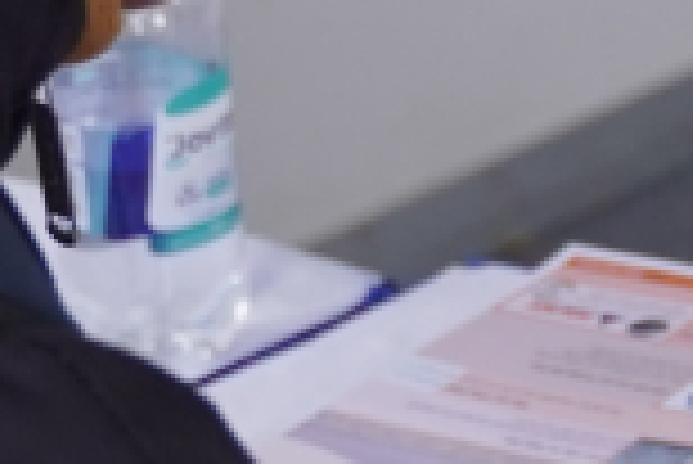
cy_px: 29
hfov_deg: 7.3
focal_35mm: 279
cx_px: 1004
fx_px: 5376
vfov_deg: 4.9
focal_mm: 28
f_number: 3.2
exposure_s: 1/400
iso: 400
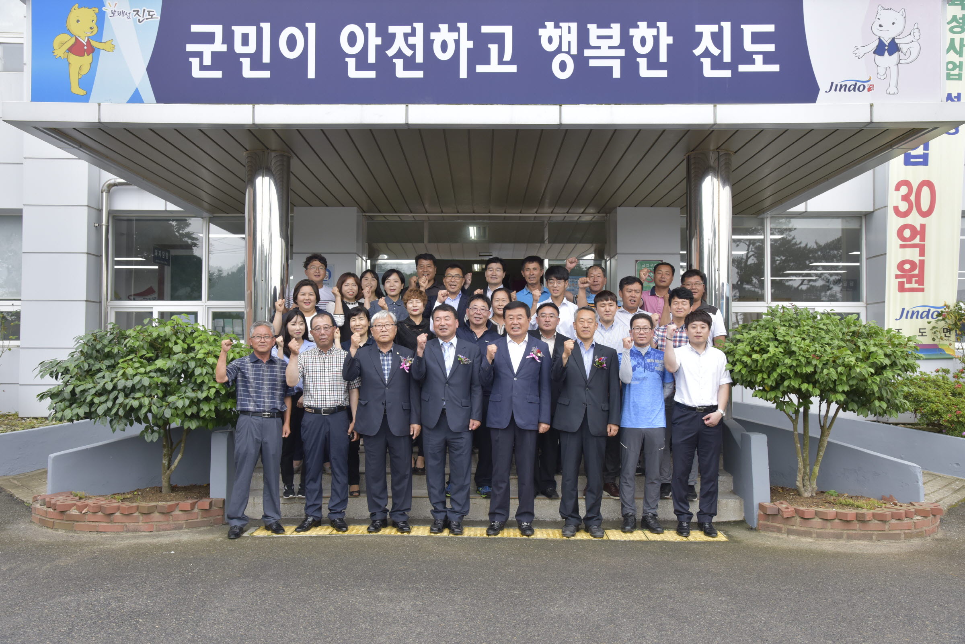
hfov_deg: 58.7
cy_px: 322
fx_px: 858
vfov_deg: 41.1
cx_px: 482
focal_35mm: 32
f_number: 8
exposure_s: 1/200
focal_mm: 32
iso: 640
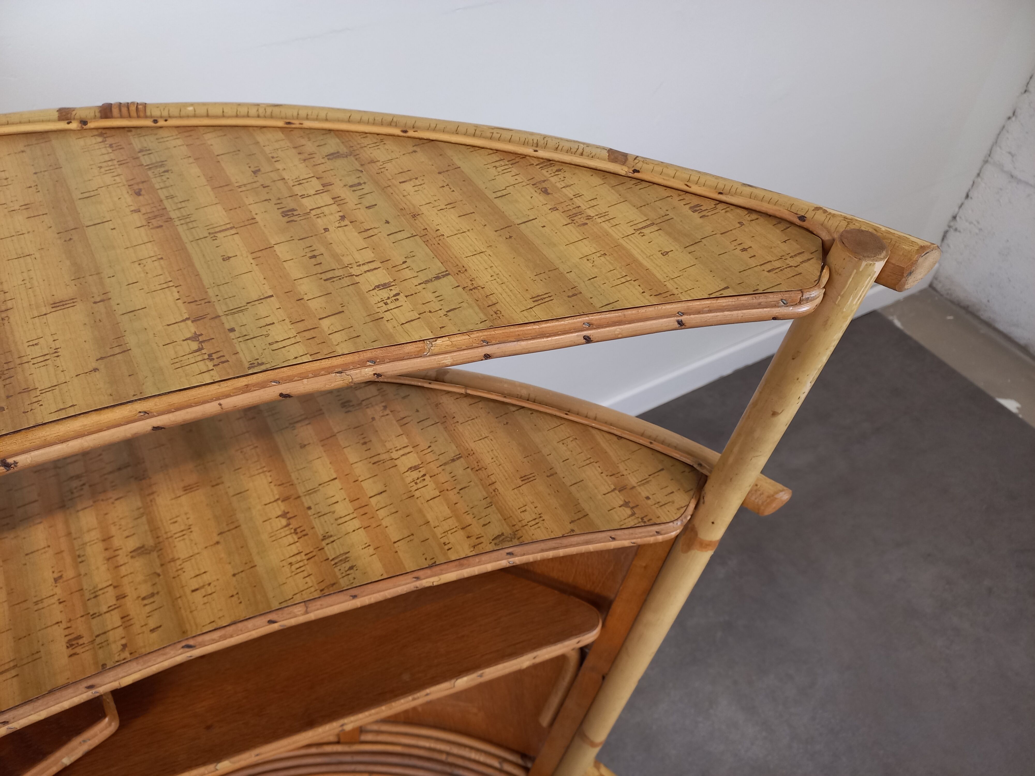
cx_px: 518
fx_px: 747
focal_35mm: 25
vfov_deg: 54.9
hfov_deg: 69.4
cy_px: 388
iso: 200
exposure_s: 1/50
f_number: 1.8
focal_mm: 4.65
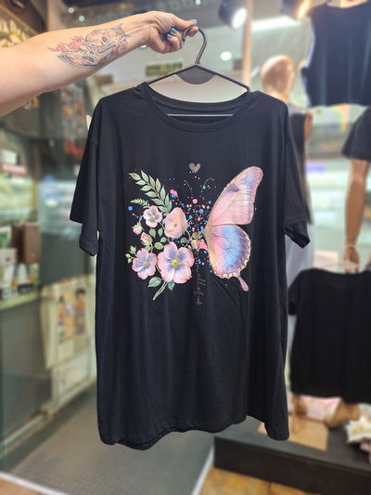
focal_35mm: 23
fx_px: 329
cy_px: 248
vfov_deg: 73.9
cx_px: 186
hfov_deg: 58.9
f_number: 1.8
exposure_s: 1/50
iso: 160
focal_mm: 5.54
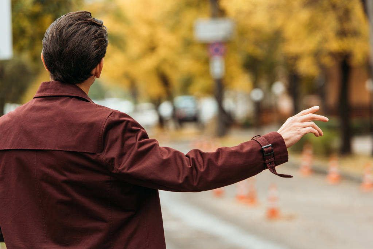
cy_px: 124
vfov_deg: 8.3
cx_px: 186
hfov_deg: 12.4
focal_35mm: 165
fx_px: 1710
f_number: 5
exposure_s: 1/160
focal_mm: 165
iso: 200
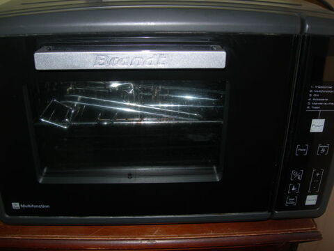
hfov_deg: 49.0
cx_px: 167
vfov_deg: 37.7
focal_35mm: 38
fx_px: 367
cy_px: 126
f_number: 2.8
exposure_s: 1/60.1
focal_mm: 7.8
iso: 50
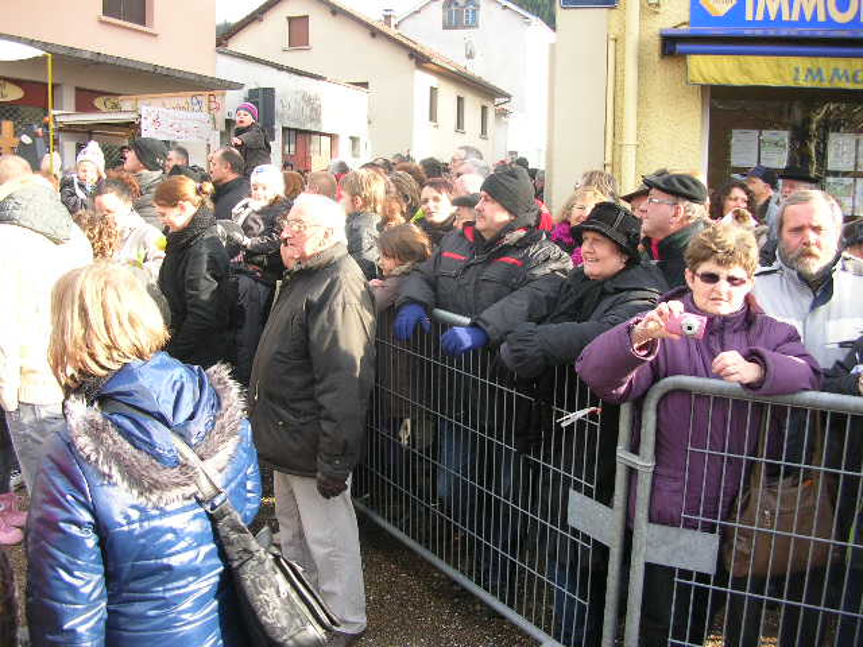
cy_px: 324
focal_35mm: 35
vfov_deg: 40.7
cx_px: 432
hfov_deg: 52.6
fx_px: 873
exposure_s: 1/82.6
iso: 50
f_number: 2.8
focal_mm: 5.8
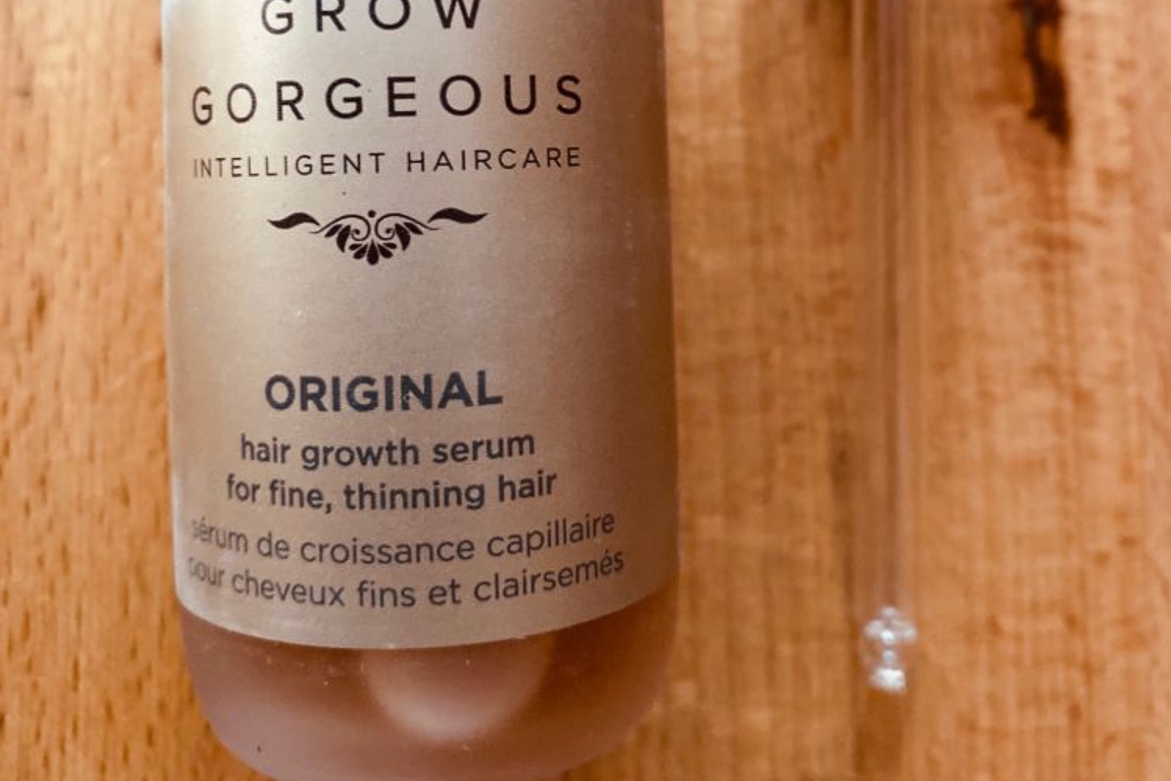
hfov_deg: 51.9
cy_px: 135
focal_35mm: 37
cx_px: 586
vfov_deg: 34.6
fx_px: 1204
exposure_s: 1/25
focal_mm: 4.25
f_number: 1.8
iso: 500
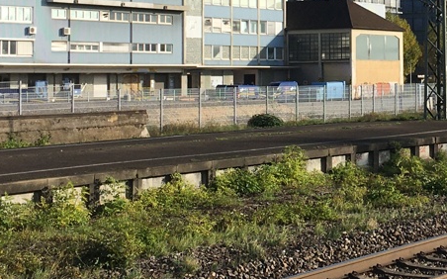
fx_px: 1193
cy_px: 18
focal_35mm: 98
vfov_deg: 13.2
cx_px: 400
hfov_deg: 20.8
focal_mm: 4.15
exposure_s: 1/1374
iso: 25
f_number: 2.2
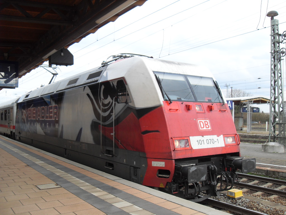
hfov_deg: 54.0
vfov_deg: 41.8
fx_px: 281
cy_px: 108
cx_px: 143
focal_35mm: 34
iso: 80
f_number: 2.8
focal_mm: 6.3
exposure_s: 1/250
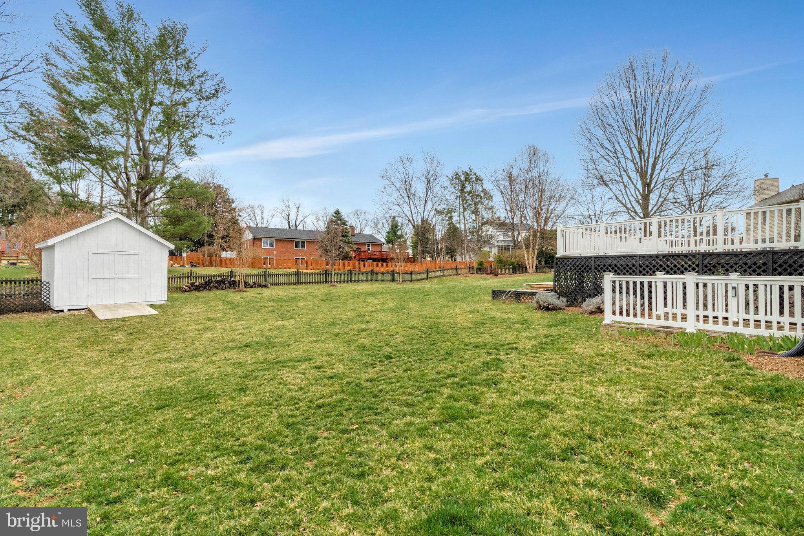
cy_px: 268
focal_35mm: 16
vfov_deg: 73.7
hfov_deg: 96.7
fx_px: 357
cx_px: 402
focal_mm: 16
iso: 1250
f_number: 7.1
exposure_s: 1/1250
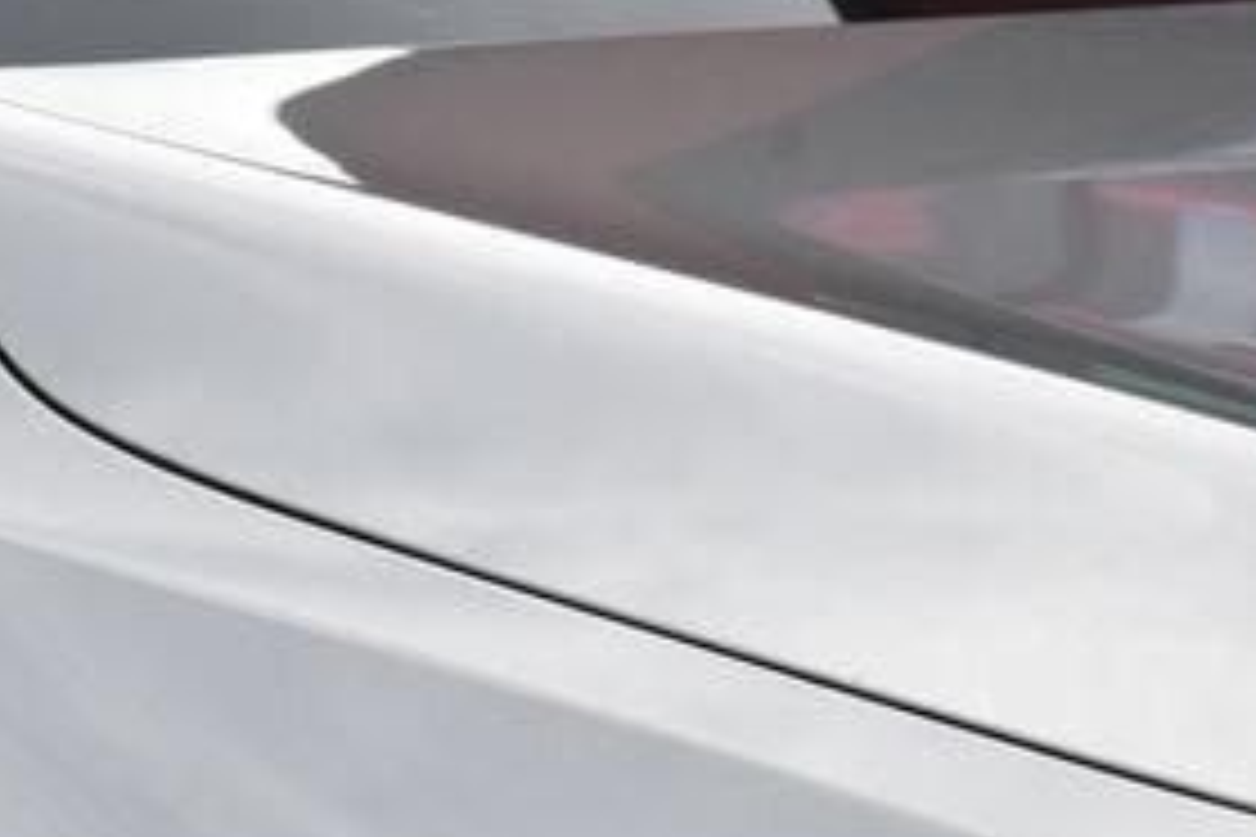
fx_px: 15385
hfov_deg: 4.7
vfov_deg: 3.1
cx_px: 959
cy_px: 1508
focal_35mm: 441
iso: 500
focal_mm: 120
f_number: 9
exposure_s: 1/320
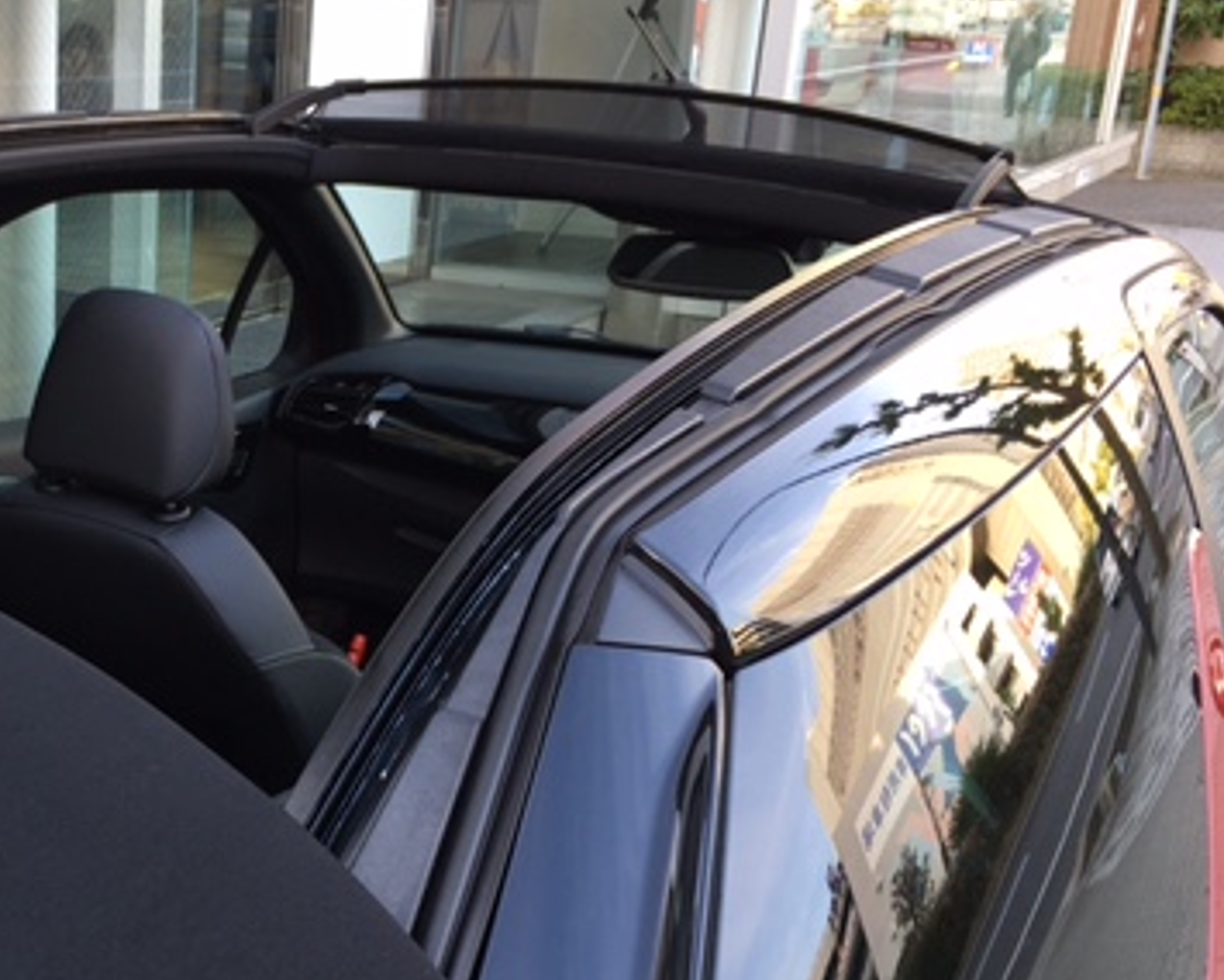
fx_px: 1848
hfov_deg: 34.8
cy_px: 621
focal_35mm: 51
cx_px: 145
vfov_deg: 29.6
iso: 25
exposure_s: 1/40
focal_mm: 4.15
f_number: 2.2
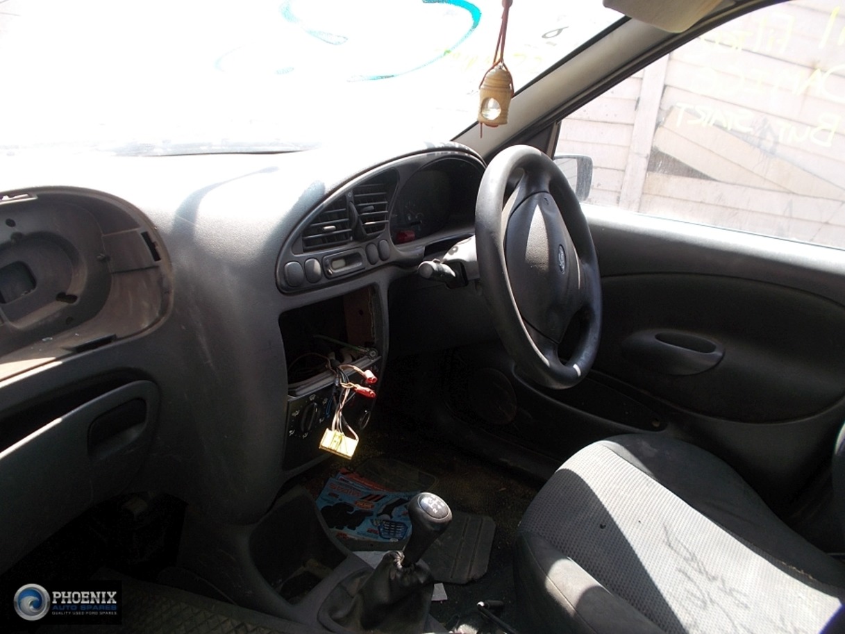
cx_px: 422
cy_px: 317
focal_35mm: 26
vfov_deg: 53.1
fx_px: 635
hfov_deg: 67.3
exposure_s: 1/125
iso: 80
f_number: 3.2
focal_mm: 4.6
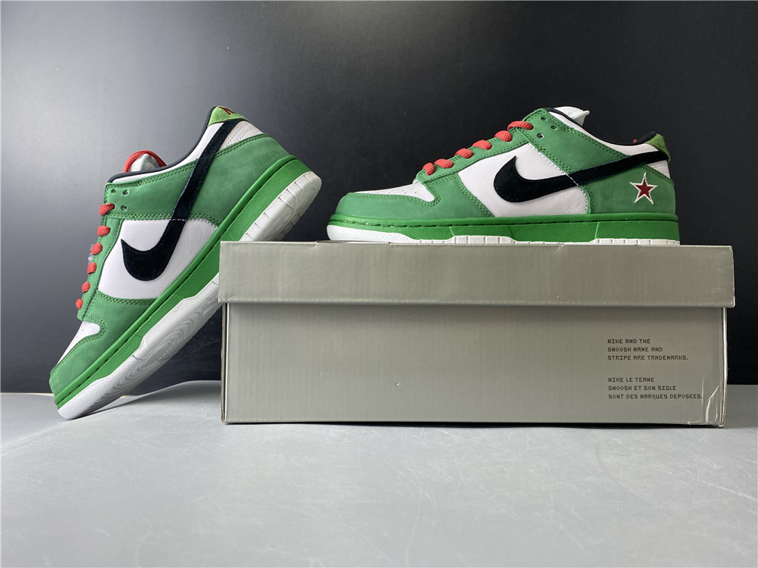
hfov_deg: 67.3
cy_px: 284
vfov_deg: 53.1
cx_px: 379
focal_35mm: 26
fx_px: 569
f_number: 1.8
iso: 100
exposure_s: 1/100
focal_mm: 4.25
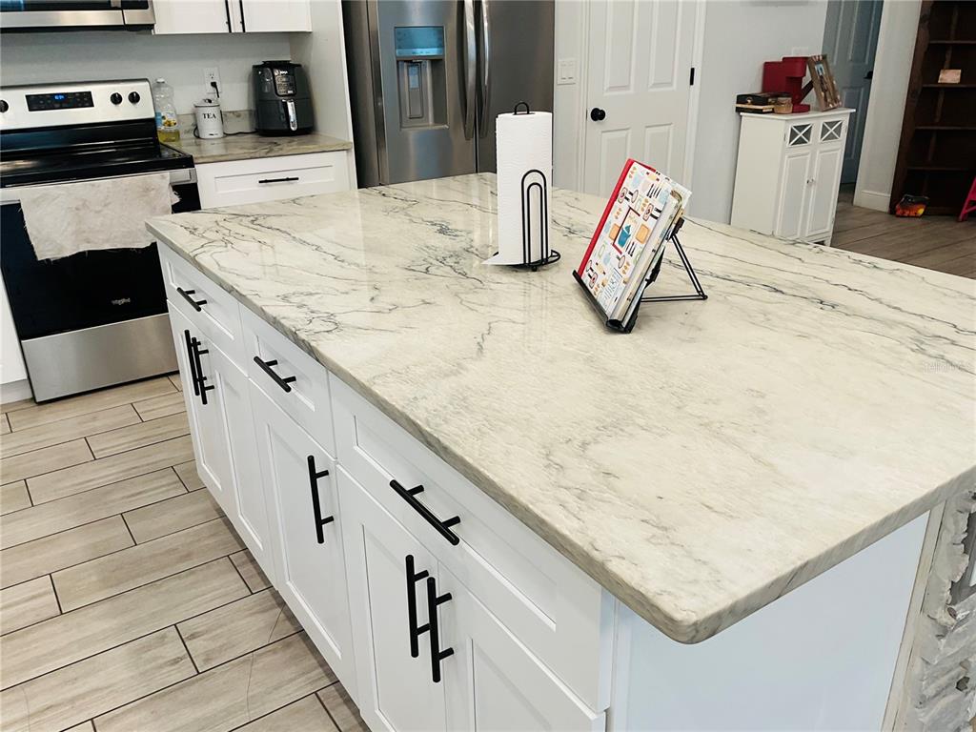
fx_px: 818
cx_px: 488
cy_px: 366
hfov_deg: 61.7
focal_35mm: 29
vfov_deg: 48.2
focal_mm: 3
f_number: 1.8
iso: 50
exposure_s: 1/60
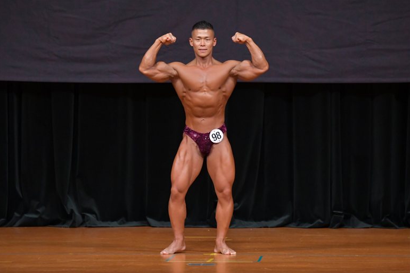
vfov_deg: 4.5
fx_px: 3438
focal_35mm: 302
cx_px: 205
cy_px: 137
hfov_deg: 6.8
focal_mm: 200
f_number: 5.6
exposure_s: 1/400
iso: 4000
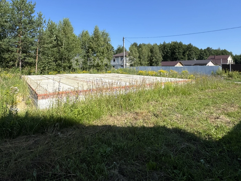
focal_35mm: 20
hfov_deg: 81.2
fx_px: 139
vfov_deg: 64.3
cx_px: 102
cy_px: 60
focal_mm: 2.22
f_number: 2.2
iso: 50
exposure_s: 1/1789
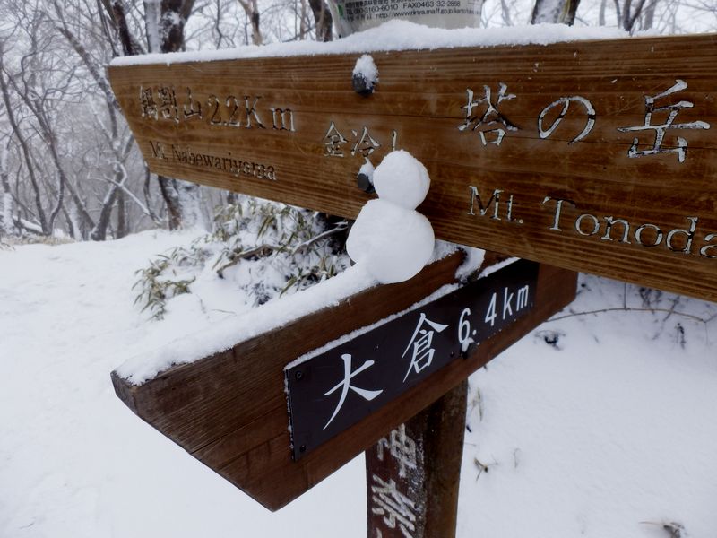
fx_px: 497
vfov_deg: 56.8
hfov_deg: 71.6
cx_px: 358
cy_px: 269
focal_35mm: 24
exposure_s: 1/160
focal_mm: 4.2
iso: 80
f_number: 3
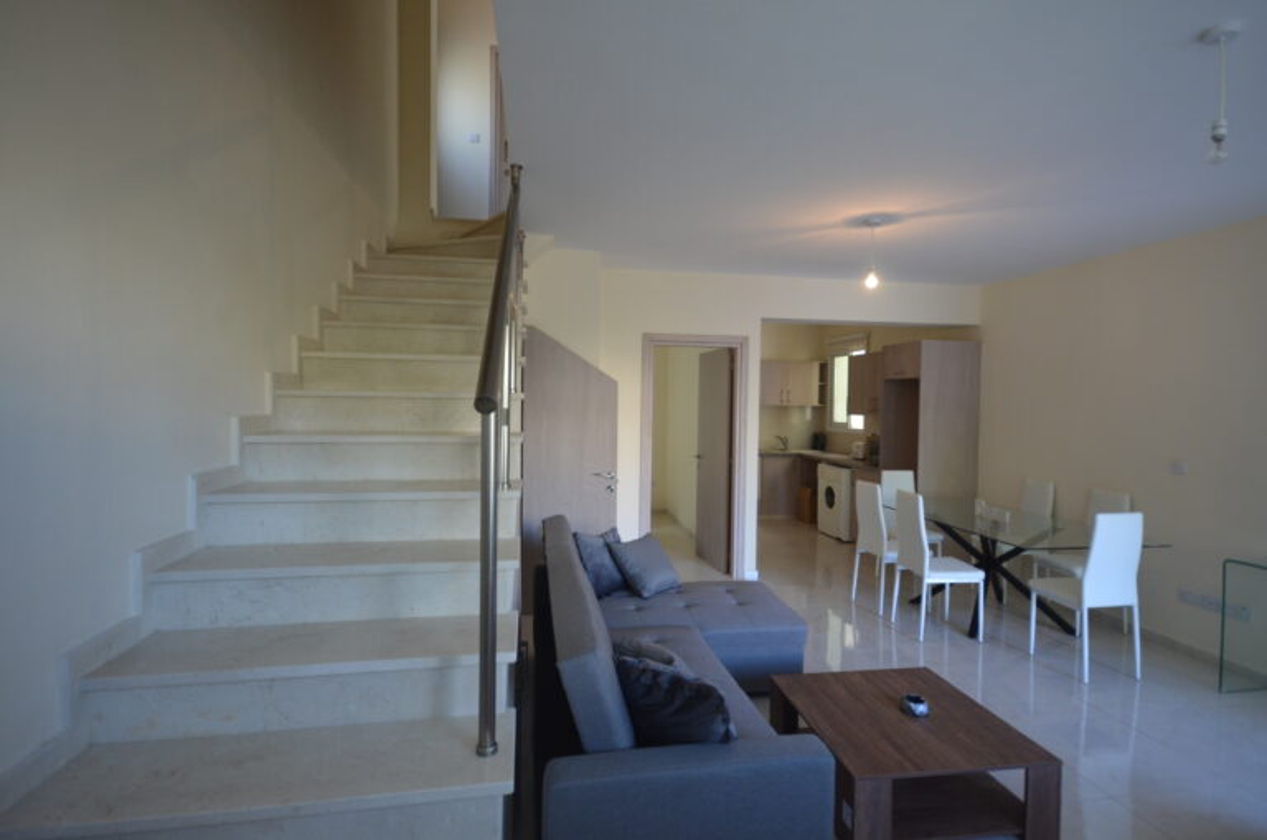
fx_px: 632
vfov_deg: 67.2
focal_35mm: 18
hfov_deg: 90.1
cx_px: 634
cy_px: 420
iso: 640
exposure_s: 1/60
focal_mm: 12
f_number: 4.5
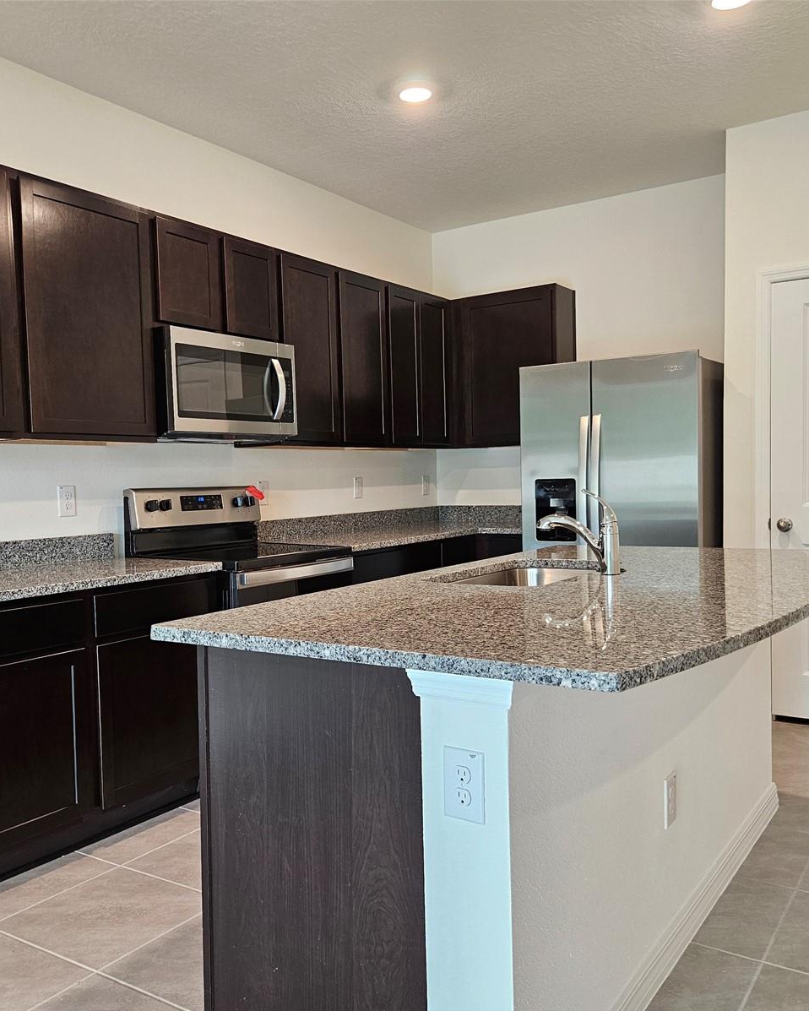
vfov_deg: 58.8
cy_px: 506
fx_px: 898
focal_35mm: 30
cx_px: 380
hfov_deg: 48.5
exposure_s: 1/120
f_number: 1.8
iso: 320
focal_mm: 5.4
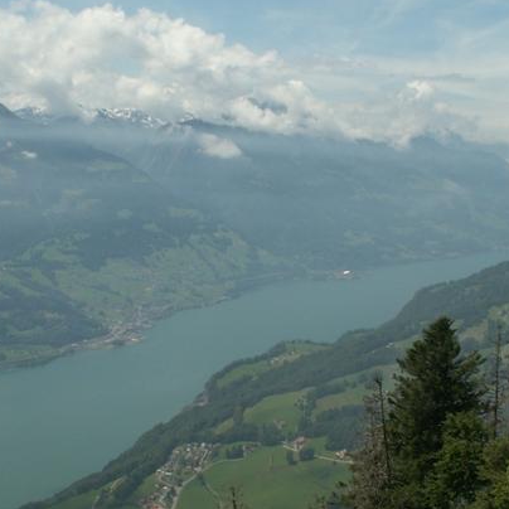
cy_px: 249
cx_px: 294
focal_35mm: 49
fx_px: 815
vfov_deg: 34.7
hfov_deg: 34.6
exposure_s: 1/250
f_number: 7.1
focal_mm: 5.86
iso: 50
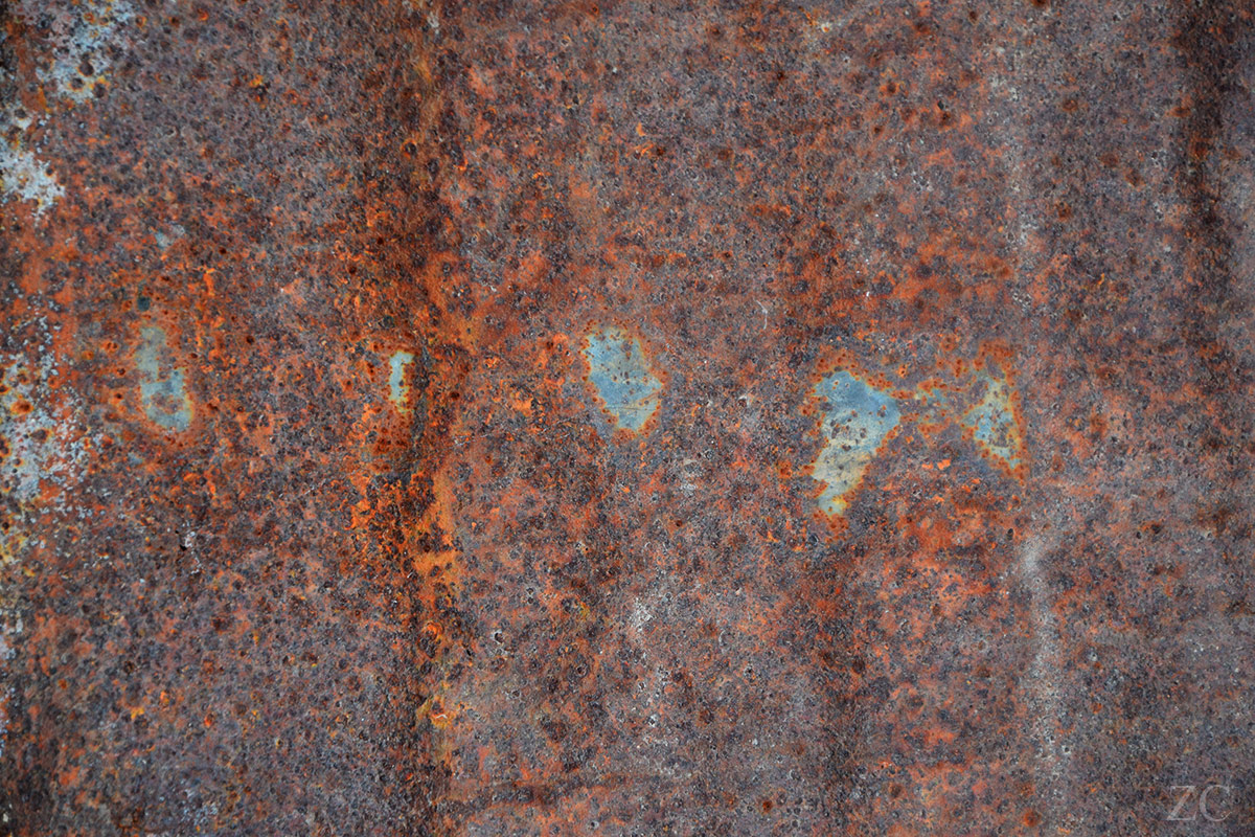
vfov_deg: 8.7
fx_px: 5490
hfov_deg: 13.0
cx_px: 628
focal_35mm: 158
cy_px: 418
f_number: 8
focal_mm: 105
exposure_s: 1/250
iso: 360
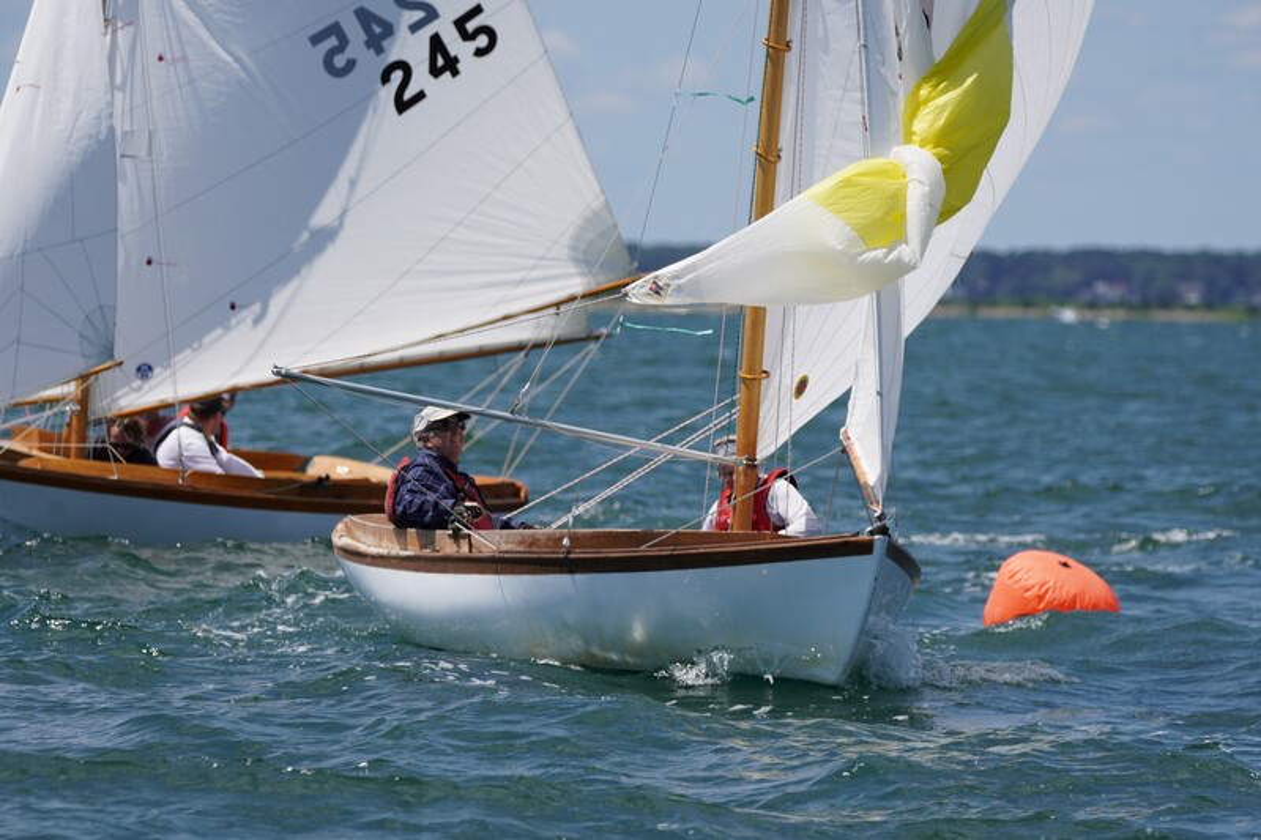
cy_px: 420
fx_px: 13657
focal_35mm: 390
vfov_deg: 3.5
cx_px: 630
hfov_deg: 5.3
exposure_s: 1/1600
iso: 200
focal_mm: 260
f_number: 5.6
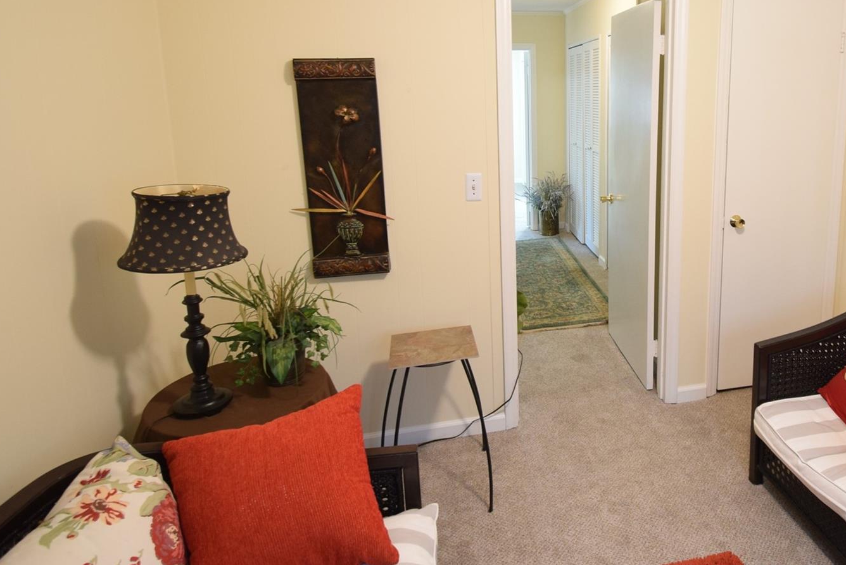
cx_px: 578
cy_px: 188
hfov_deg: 73.3
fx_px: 541
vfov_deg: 54.0
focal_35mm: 23
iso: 800
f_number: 5.6
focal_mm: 10
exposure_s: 1/5
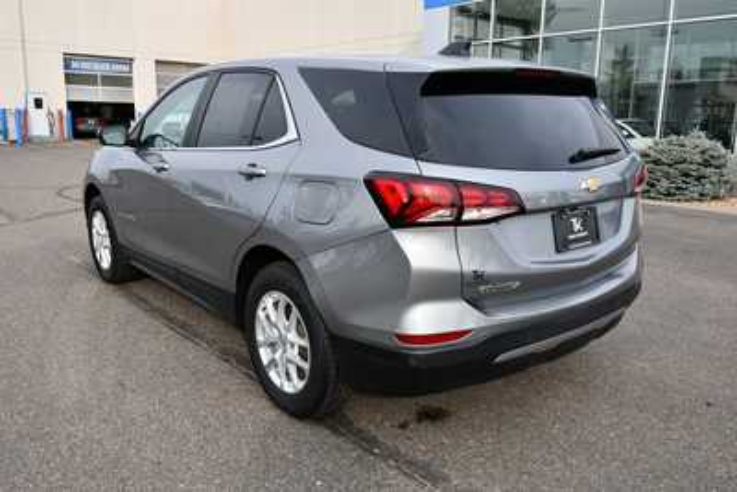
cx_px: 368
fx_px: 614
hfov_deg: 61.9
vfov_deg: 43.6
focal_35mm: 30
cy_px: 246
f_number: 7.1
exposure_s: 1/250
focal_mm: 20
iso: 200
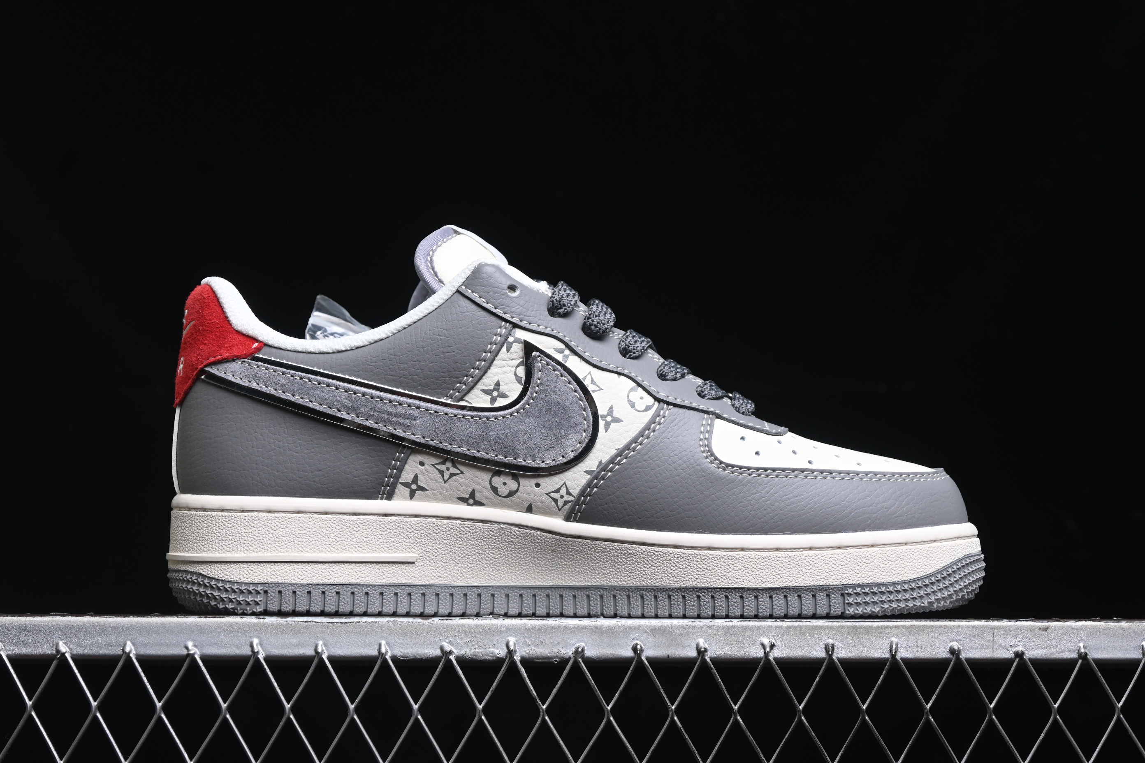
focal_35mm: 75
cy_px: 382
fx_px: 2385
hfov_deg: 27.0
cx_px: 572
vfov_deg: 18.2
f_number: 6.3
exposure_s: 1/60
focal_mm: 50
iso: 160
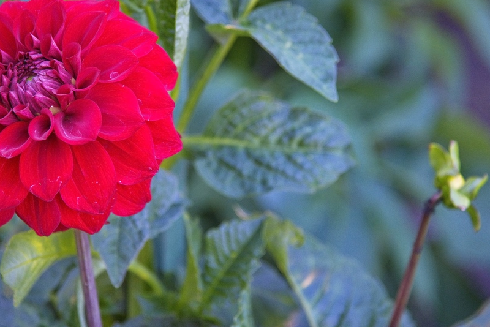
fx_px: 2614
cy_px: 122
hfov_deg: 10.7
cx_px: 219
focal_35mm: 192
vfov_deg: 7.2
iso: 1400
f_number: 4
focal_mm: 120
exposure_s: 1/250
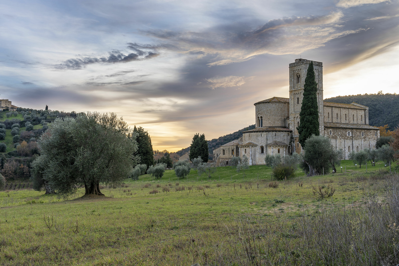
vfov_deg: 35.1
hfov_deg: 50.7
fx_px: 421
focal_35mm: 38
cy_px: 133
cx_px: 200
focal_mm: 38
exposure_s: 1/40
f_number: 9
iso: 125
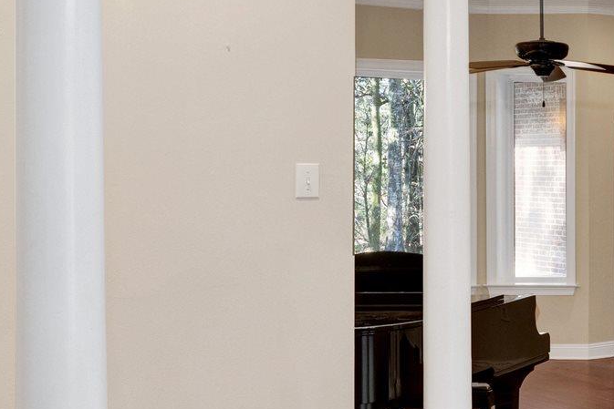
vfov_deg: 18.6
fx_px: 1245
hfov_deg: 22.4
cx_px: 939
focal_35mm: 73
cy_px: 152
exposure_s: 1/2.5
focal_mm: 16
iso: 400
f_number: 11
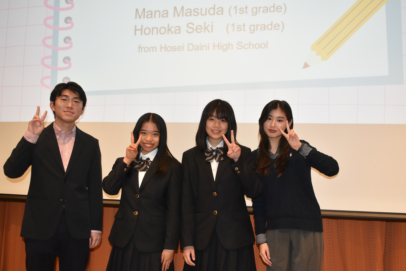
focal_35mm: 42
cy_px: 136
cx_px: 203
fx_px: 474
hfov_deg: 46.4
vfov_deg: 31.9
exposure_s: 1/125
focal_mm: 28
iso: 800
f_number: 5.6
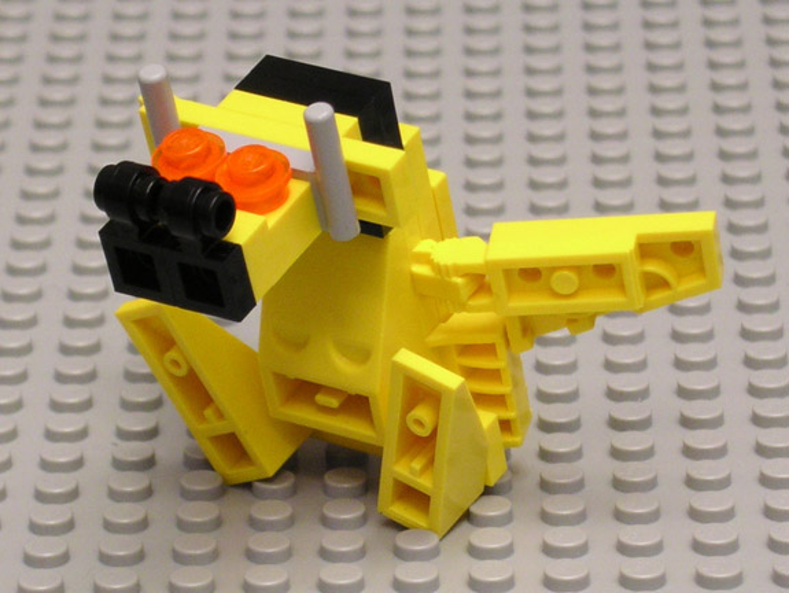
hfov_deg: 17.3
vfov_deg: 13.0
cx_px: 394
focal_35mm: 114
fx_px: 2600
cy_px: 296
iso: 200
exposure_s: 1/2
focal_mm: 23.4
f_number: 4.7
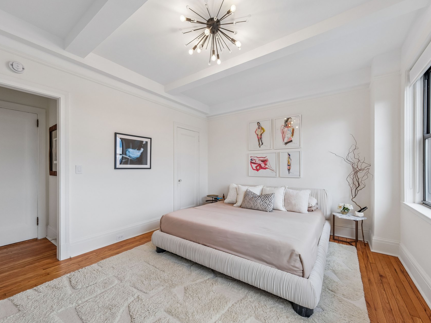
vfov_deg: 85.6
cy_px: 168
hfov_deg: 102.1
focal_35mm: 14
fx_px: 174
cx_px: 218
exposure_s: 1/125
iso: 400
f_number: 5.6
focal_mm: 8
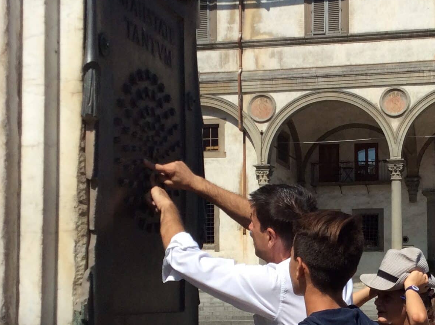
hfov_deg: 27.4
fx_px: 866
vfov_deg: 21.1
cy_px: 251
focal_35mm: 69
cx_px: 371
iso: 32
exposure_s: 1/2488
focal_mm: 3.3
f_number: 2.4
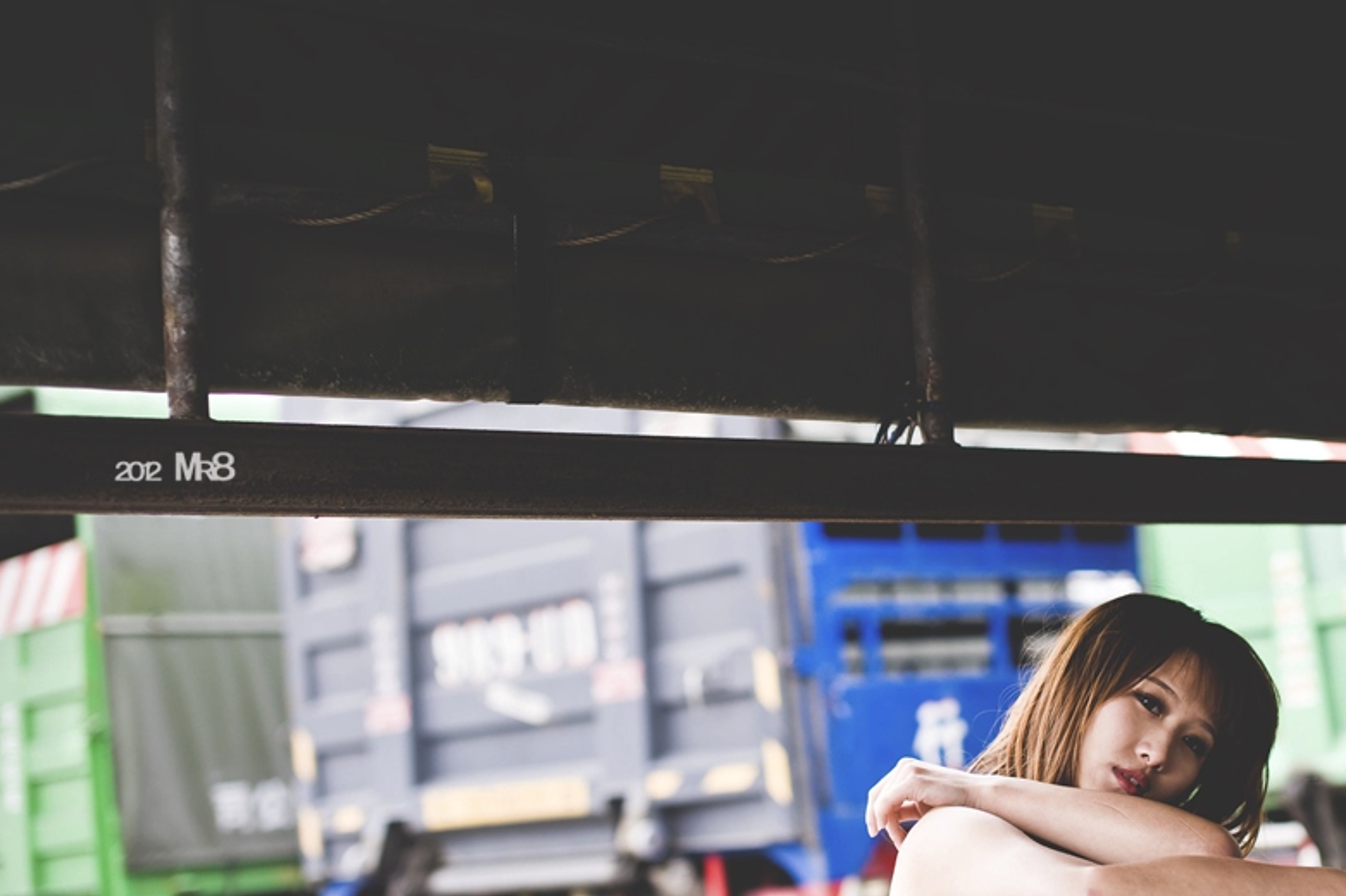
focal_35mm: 64
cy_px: 547
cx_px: 846
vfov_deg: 21.2
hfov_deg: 31.3
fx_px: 2392
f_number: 2
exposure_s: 1/200
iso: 320
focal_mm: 50
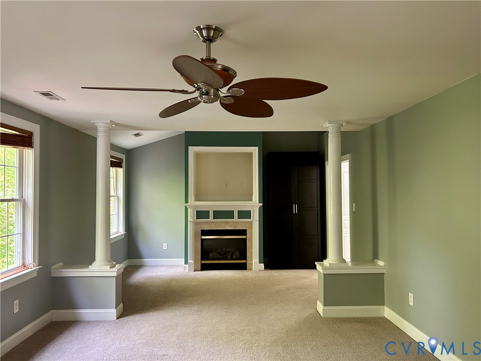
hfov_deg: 67.3
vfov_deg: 53.1
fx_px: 361
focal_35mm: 26
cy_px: 180
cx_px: 240
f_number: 1.5
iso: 400
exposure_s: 1/40
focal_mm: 5.7
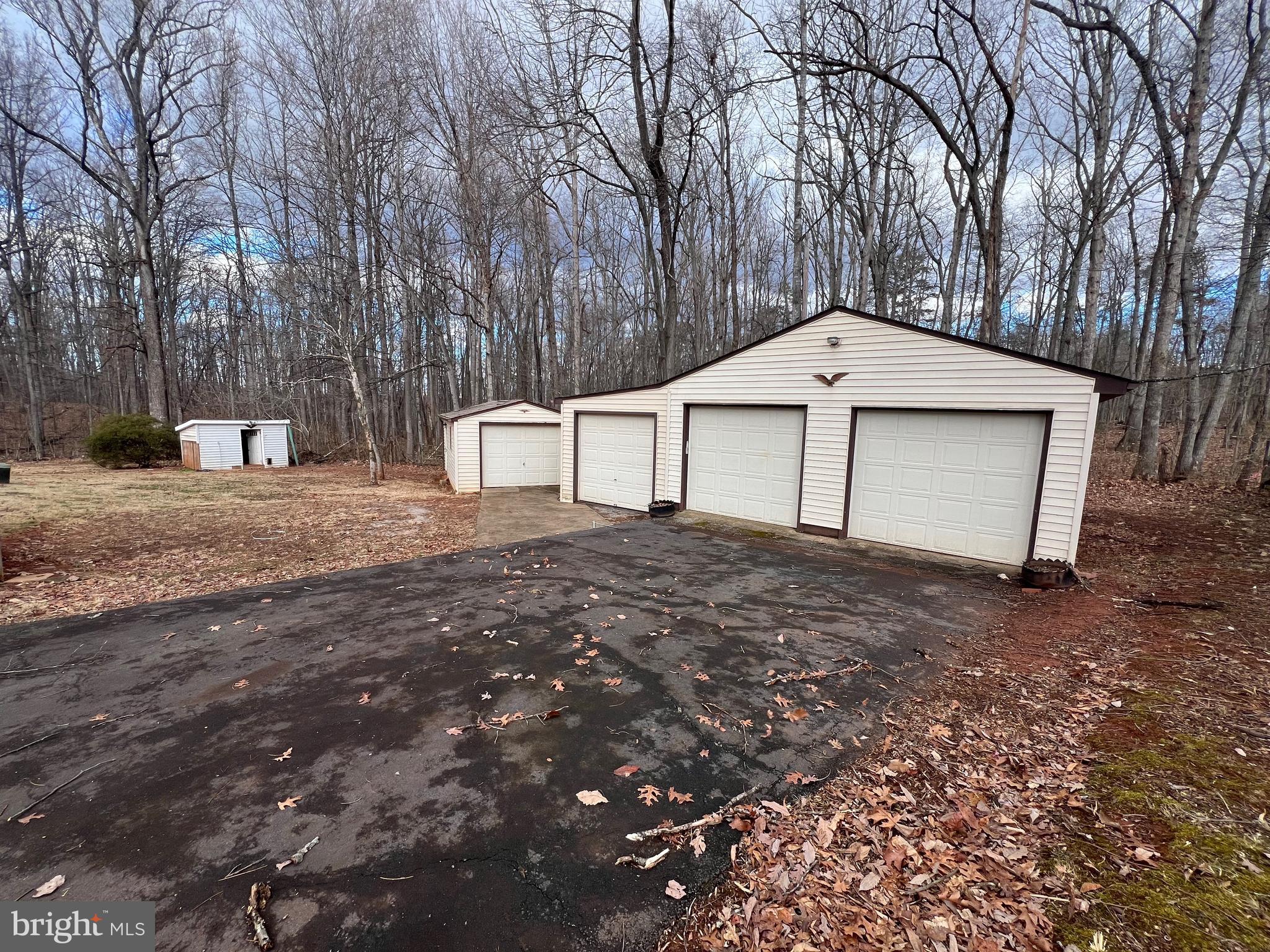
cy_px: 476
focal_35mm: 13
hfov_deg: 106.2
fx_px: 477
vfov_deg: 89.9
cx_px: 635
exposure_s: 1/428
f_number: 1.8
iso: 32
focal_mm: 1.57
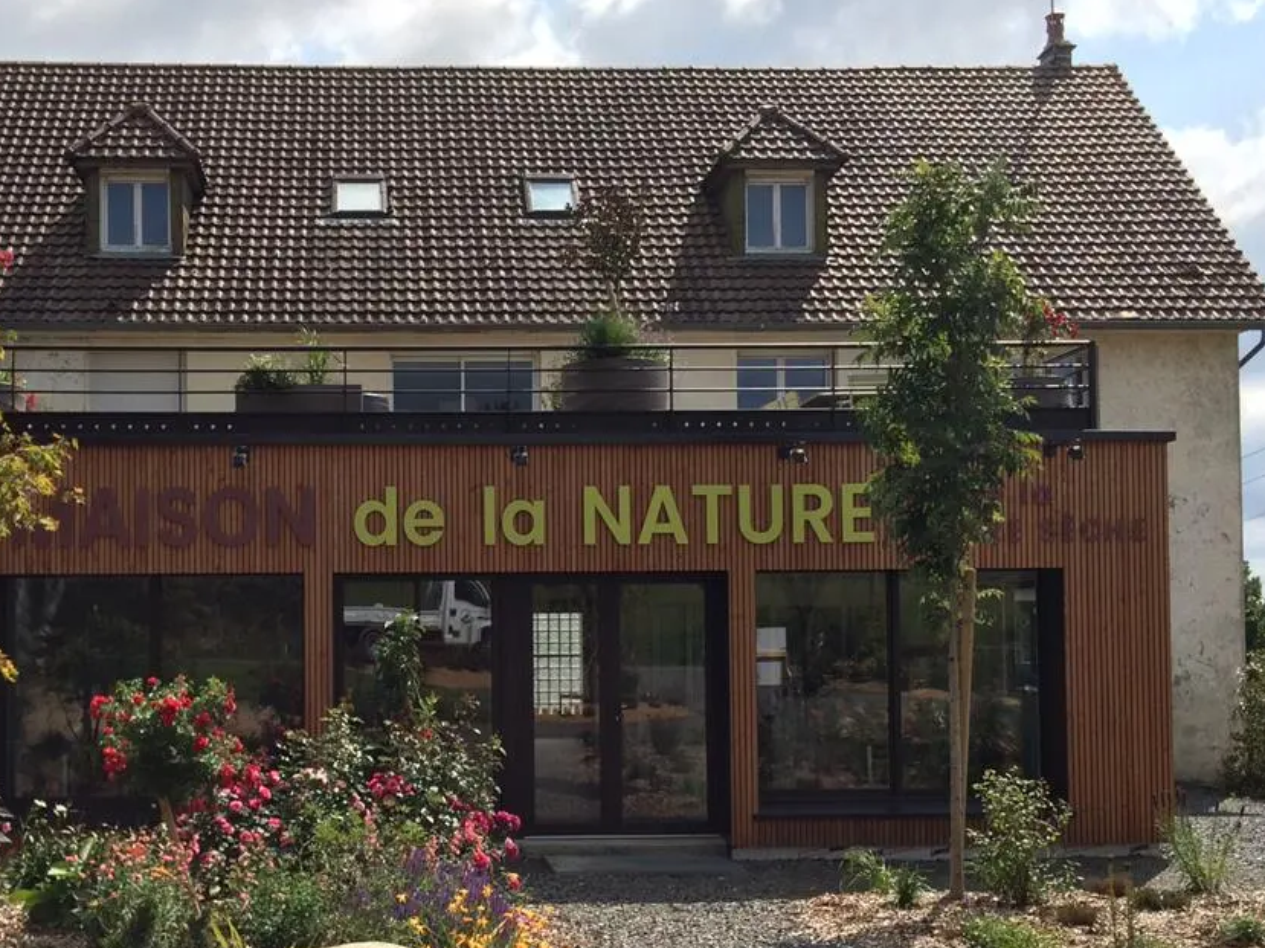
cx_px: 444
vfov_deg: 34.2
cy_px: 559
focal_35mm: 42
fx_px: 1534
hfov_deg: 44.3
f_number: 2.2
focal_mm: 4.15
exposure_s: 1/2415
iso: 32
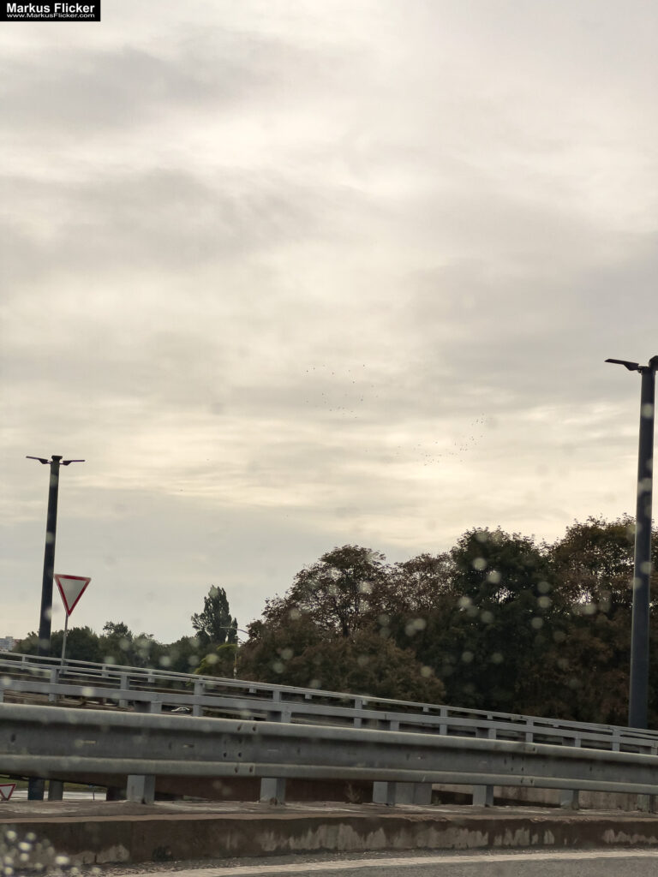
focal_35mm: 77
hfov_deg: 19.1
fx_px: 1952
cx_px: 329
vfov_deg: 25.3
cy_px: 438
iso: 32
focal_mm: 9
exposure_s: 1/1000
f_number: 2.8
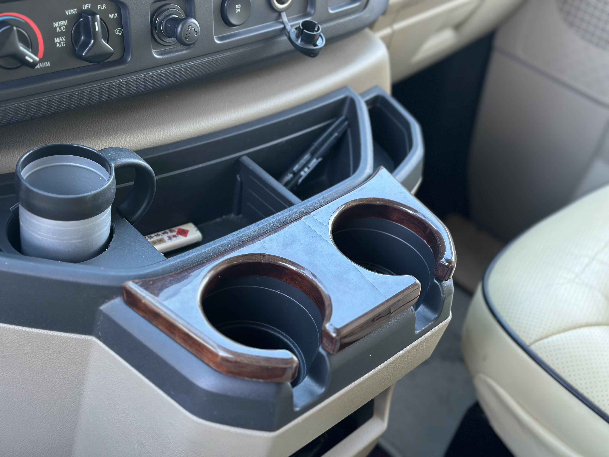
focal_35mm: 48
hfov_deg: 39.7
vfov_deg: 30.3
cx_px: 304
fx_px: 844
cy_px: 228
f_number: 1.78
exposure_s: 1/60
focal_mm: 6.86
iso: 125
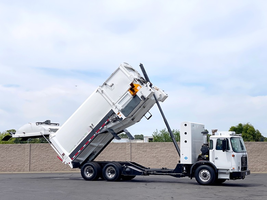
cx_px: 134
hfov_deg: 30.3
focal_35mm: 64
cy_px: 100
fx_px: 494
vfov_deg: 22.9
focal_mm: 7.5
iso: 32
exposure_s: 1/3311
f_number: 2.2
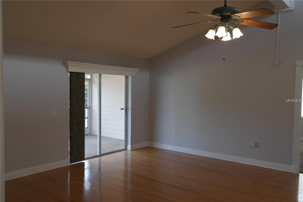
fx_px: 252
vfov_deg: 43.6
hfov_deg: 61.9
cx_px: 152
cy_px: 101
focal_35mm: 30
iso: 200
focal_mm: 20
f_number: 3.5
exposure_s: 1/80
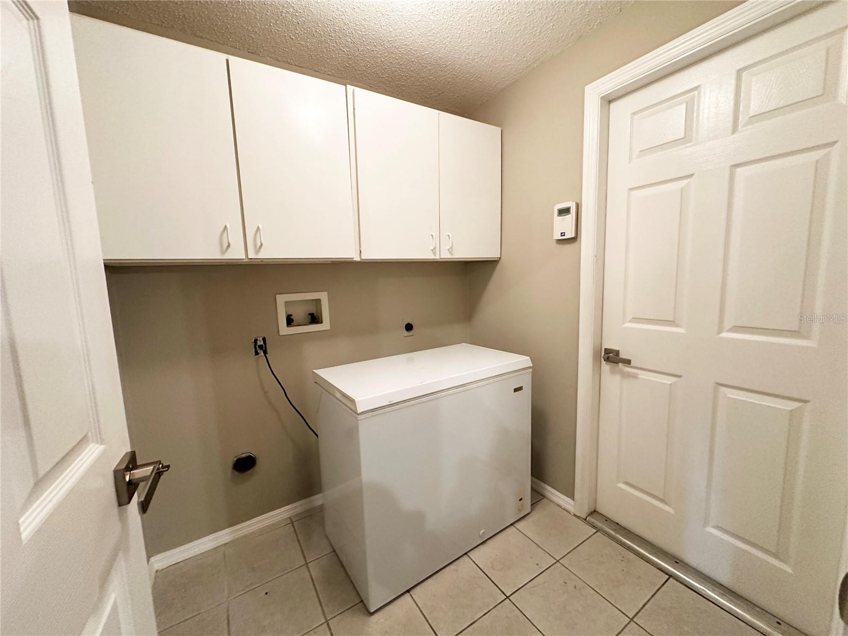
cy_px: 318
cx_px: 424
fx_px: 343
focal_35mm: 14
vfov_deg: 85.7
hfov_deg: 102.1
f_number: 2.2
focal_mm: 2.22
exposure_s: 1/60
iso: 400
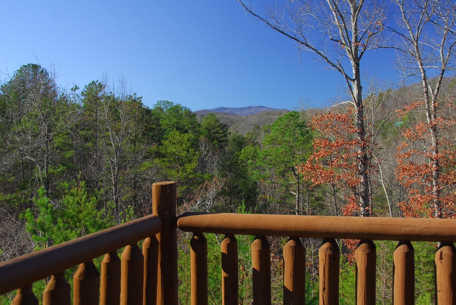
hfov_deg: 49.5
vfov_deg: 34.3
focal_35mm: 39
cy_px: 152
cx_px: 228
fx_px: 495
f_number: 5.6
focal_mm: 26
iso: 100
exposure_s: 1/50
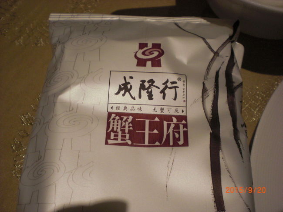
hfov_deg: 49.0
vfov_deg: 37.7
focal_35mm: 38
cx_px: 142
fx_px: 311
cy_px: 106
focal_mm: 6.3
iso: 200
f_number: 3.1
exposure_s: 1/80
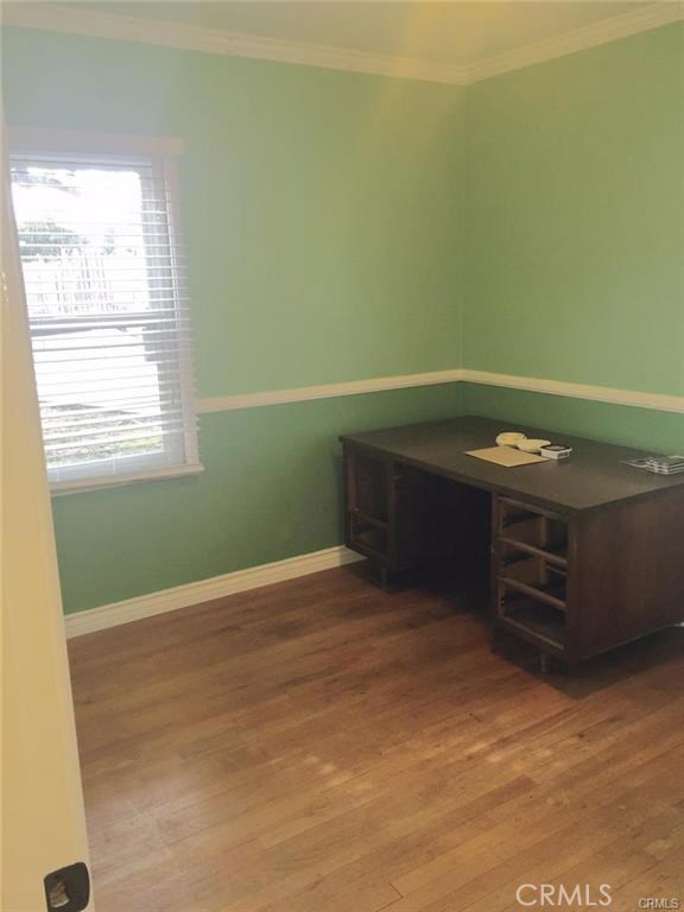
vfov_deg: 61.7
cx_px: 342
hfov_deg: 48.2
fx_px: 764
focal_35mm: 29
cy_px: 456
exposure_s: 1/43
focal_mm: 4.15
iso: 32
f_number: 2.2
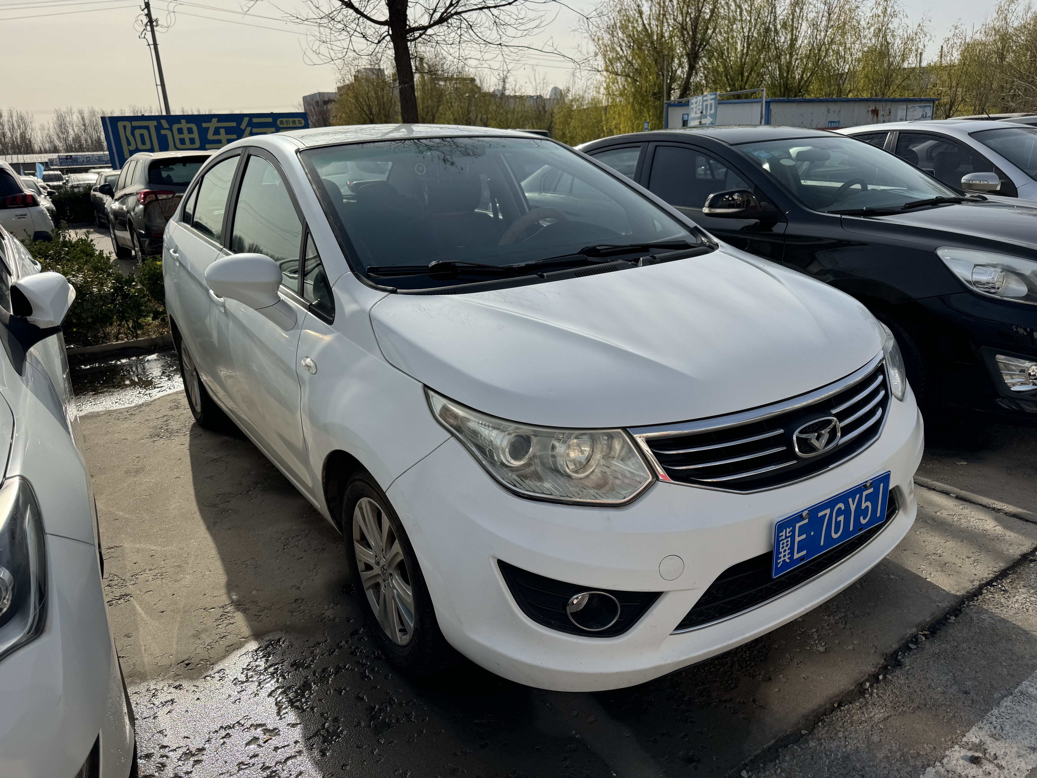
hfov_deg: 71.6
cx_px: 518
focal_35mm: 24
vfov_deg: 56.8
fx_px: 719
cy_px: 389
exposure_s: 1/6410
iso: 80
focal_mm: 6.76
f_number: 1.78
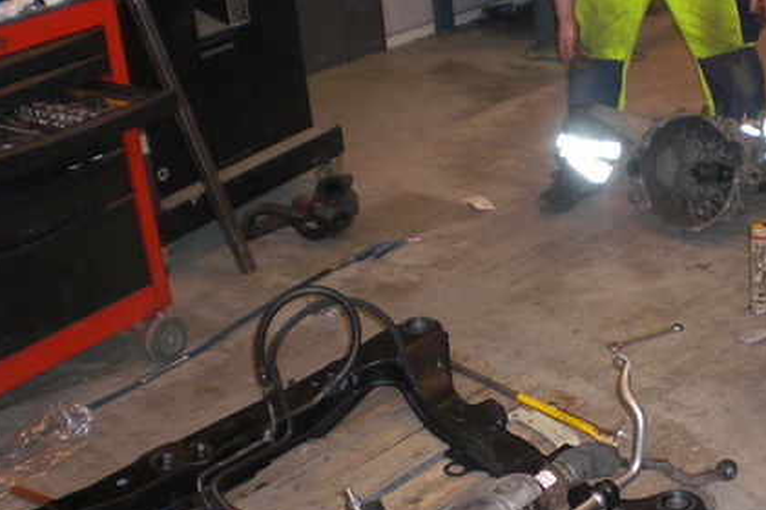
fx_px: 1213
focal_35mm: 57
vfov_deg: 23.7
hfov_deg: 34.4
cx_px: 569
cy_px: 346
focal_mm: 6.3
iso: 200
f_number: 3.1
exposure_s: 1/60
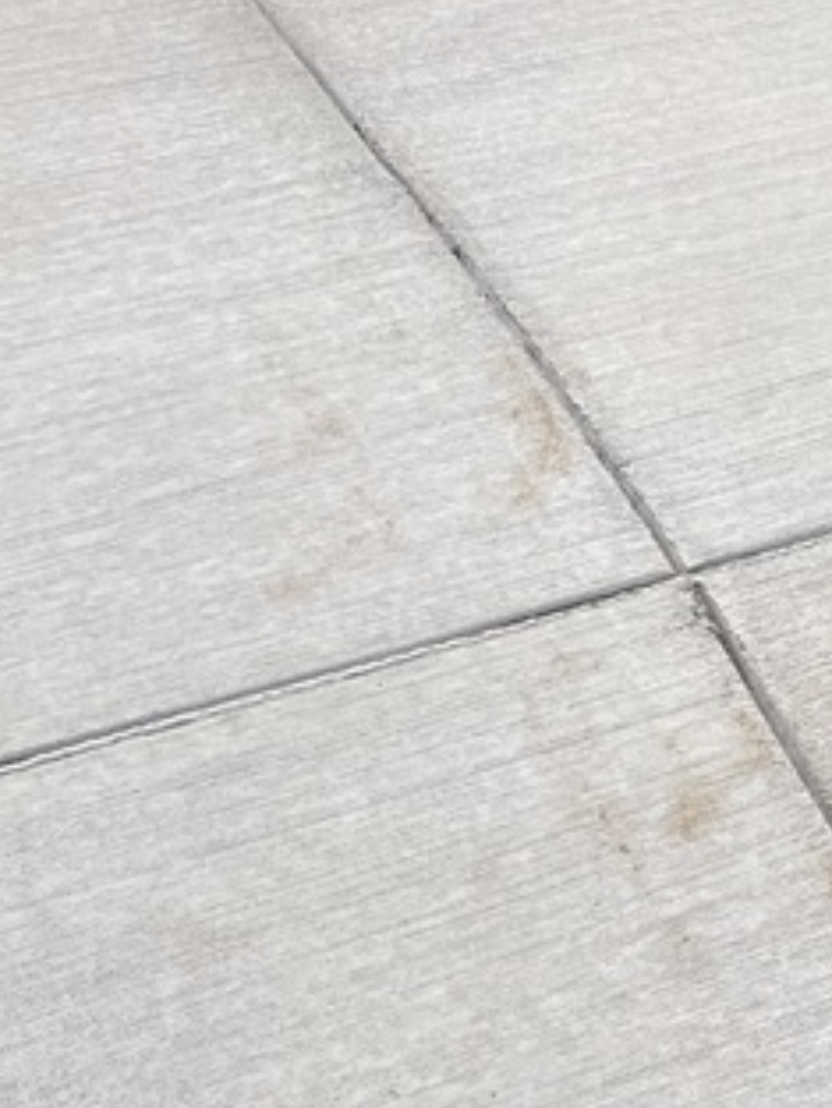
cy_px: -379
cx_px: 1335
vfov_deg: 20.7
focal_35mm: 85
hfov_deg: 15.7
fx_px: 2722
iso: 32
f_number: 1.6
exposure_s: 1/1208
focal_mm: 4.2
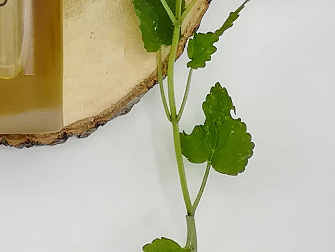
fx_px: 1752
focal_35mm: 181
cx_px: -14
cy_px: -113
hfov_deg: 10.8
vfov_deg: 8.1
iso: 50
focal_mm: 3.83
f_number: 2.2
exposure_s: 1/174
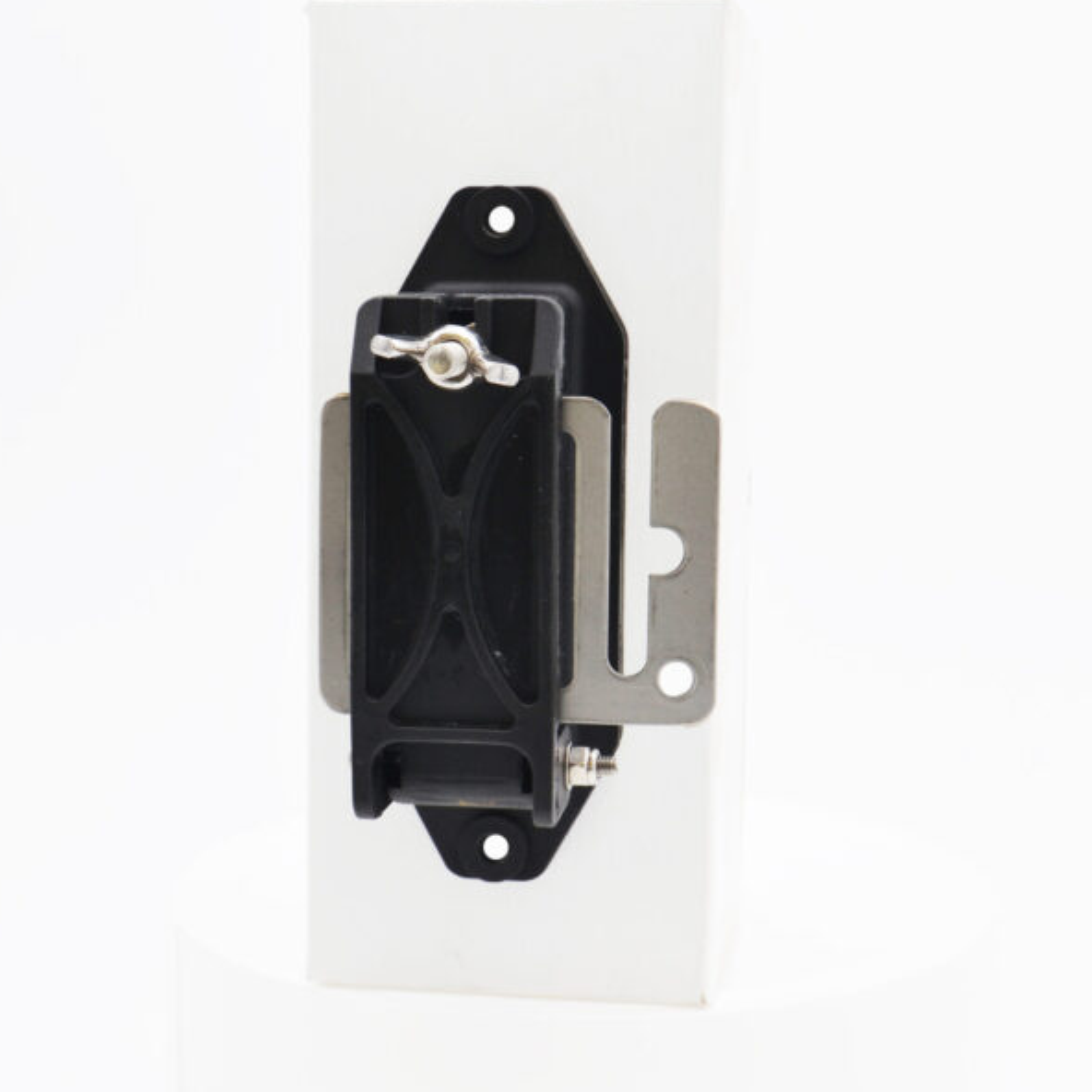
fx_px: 2213
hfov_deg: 27.7
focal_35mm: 62
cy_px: 515
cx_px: 540
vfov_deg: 27.7
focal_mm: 32
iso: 100
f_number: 10
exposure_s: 1/8
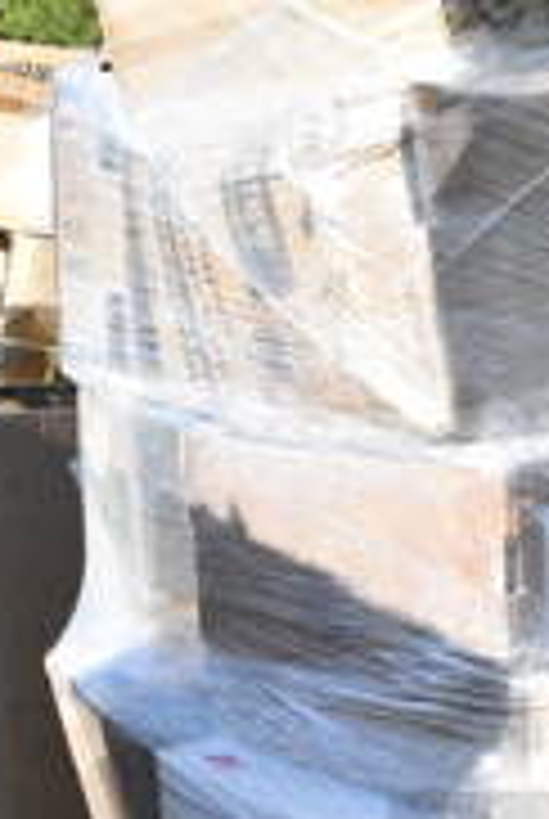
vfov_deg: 25.0
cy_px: 718
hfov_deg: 16.6
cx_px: 652
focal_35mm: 79
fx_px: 1800
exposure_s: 1/1250
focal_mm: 20
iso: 6400
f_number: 18
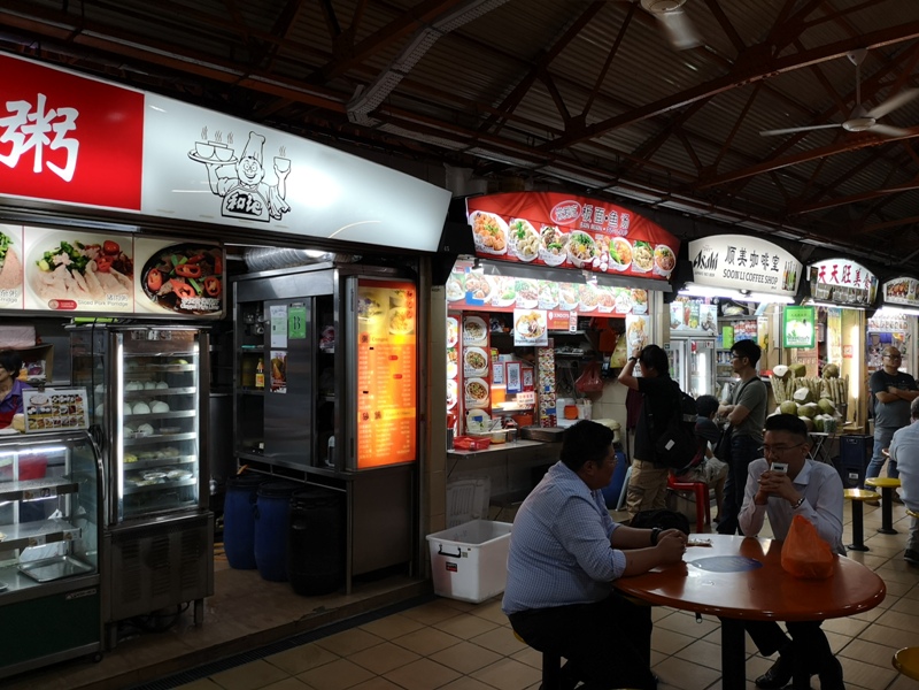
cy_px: 345
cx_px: 460
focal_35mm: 27
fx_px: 717
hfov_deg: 65.3
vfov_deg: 51.4
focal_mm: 3.95
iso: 200
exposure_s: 1/100
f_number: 1.8
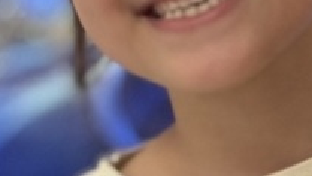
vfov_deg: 7.4
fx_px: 1325
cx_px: 666
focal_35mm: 160
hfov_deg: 11.7
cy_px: -110
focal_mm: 2.69
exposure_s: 1/60
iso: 160
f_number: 1.9
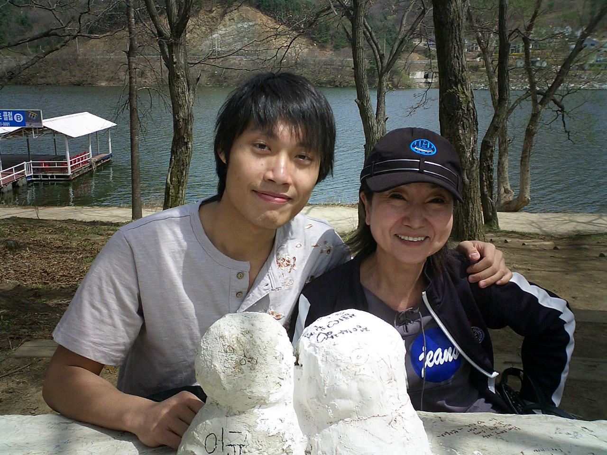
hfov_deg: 50.1
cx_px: 304
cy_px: 228
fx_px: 649
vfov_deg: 38.7
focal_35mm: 37
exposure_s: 1/1000
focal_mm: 5.6
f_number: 3.5
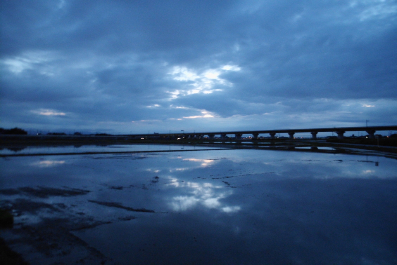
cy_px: 132
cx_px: 198
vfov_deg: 46.4
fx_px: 309
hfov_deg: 65.5
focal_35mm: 28
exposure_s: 1/1.5
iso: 400
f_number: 3.3
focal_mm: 5
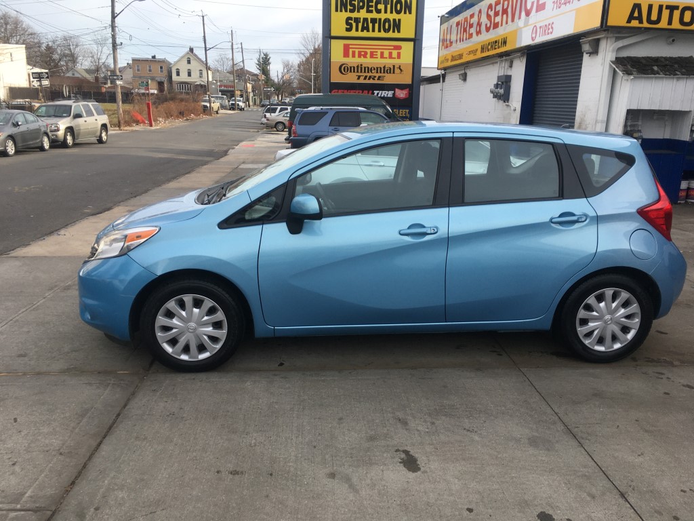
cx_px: 347
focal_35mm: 29
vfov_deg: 48.2
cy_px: 260
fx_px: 581
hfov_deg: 61.7
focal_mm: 4.15
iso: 25
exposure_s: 1/565
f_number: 2.2
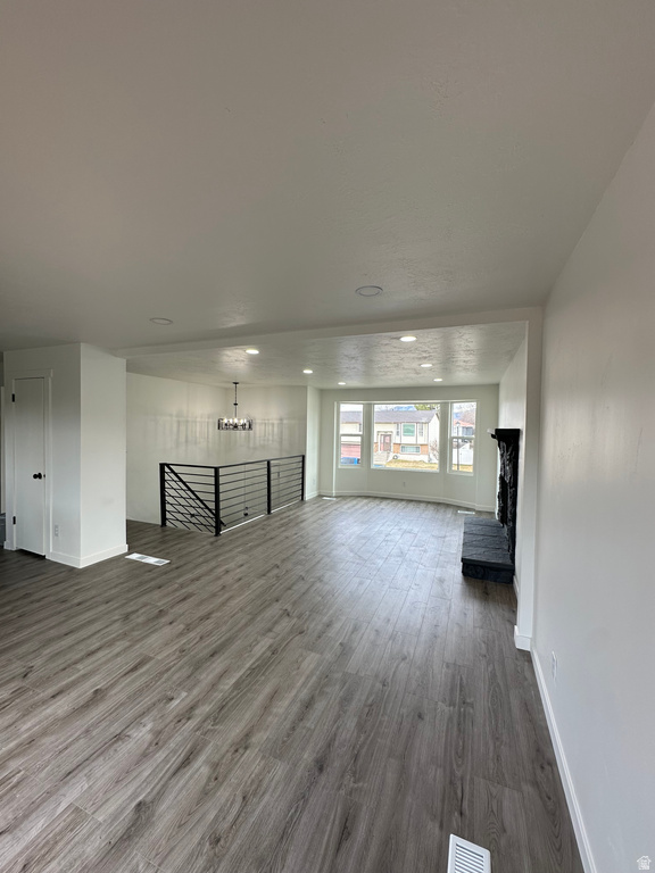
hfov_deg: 85.7
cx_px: 328
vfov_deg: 102.1
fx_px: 353
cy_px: 436
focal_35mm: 14
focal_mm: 2.22
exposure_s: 1/120
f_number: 2.2
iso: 50
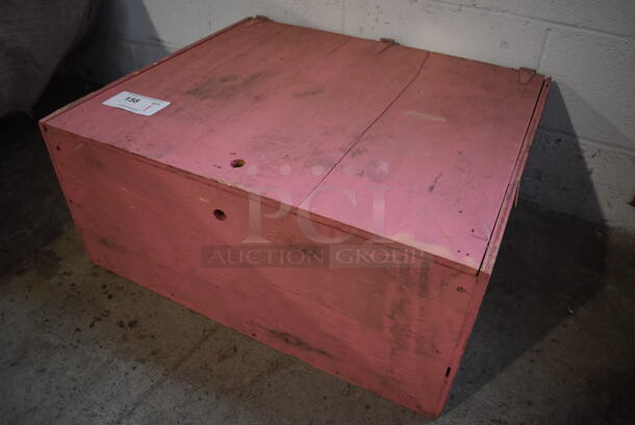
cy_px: 212
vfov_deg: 48.0
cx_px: 318
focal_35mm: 27
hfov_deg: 67.3
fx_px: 477
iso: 2000
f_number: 3.5
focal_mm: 18
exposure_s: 1/125
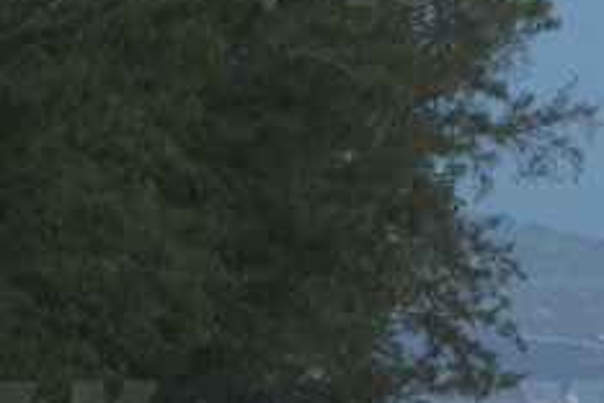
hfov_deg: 2.0
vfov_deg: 1.3
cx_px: 330
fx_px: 17196
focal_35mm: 1025
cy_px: 526
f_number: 8
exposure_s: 1/1250
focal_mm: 200
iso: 100
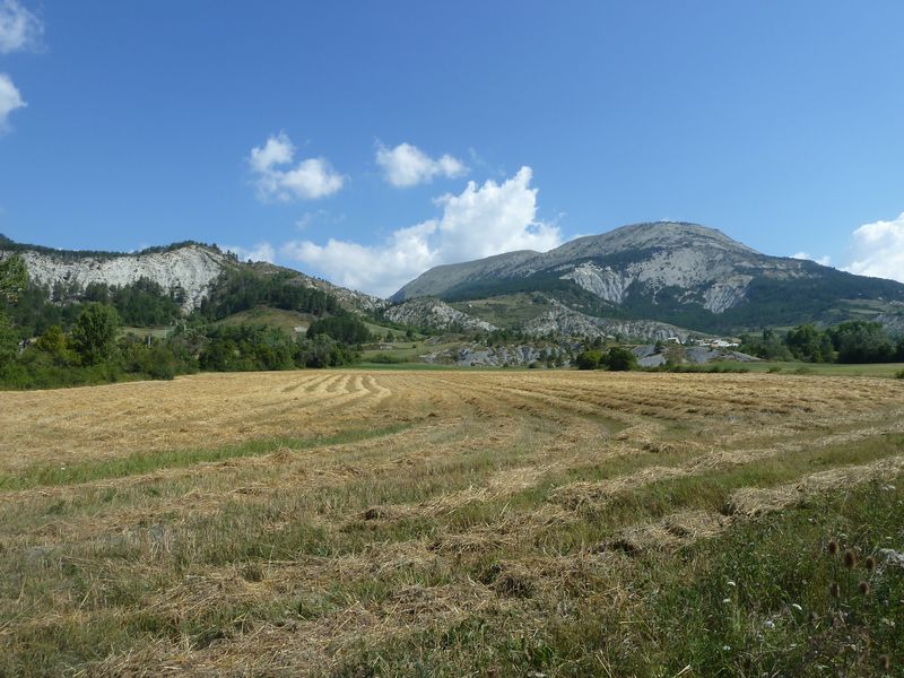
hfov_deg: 69.4
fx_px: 653
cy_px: 339
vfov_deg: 54.9
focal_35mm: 25
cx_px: 452
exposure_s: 1/400
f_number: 5
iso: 80
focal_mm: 4.1
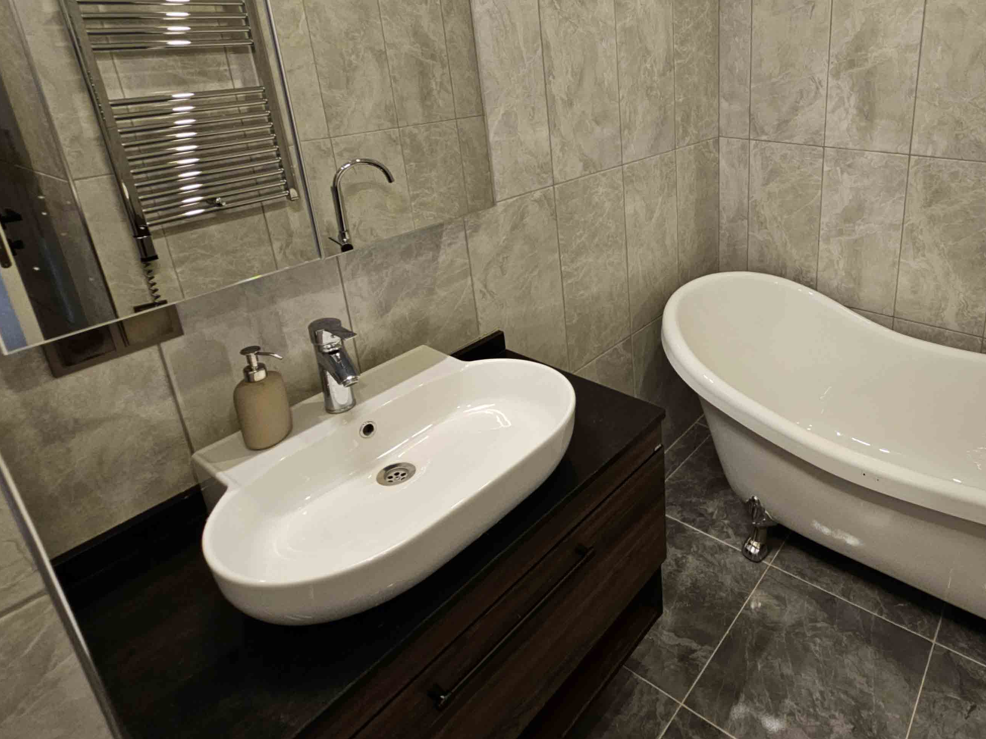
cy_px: 223
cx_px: 700
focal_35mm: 20
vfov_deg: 63.6
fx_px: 570
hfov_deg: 77.5
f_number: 2.2
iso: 250
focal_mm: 2.2
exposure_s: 1/50
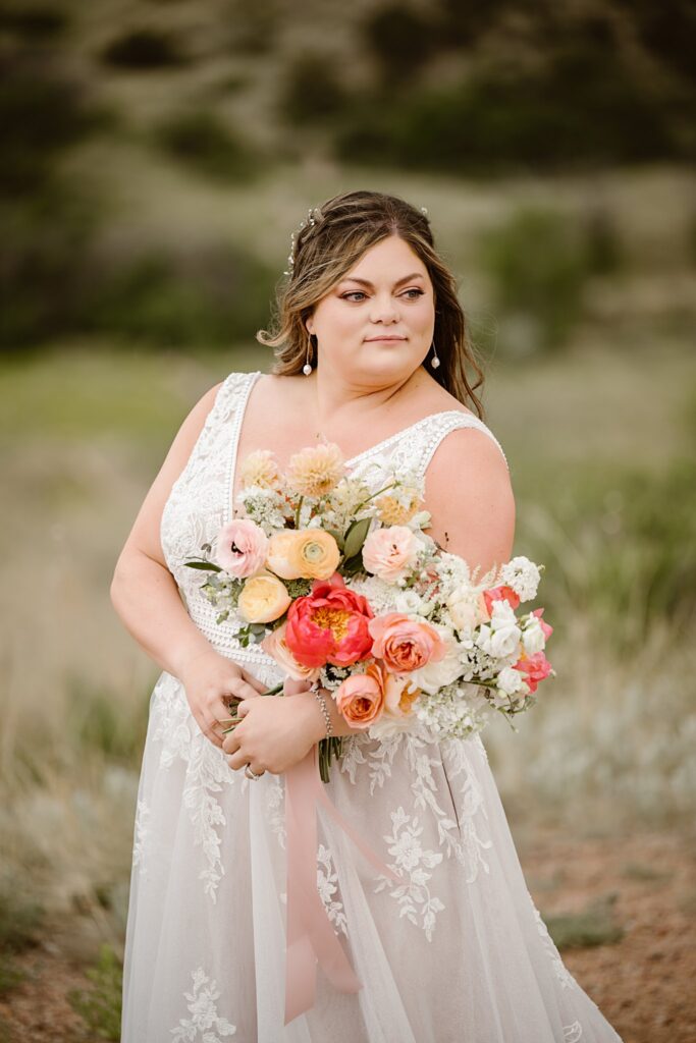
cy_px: 522
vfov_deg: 12.8
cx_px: 348
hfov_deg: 8.6
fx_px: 4638
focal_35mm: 160
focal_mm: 160
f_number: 2.8
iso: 160
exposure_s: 1/800
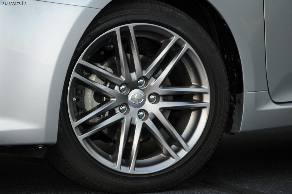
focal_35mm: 218
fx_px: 1762
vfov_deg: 6.3
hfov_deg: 9.5
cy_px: 97
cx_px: 146
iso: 200
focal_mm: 145
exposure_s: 1/60
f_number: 8
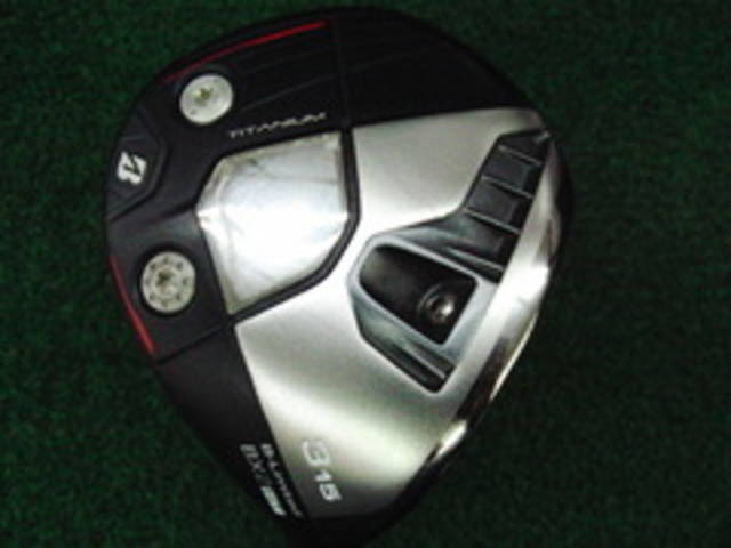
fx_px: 781
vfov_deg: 38.7
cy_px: 274
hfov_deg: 50.1
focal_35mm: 37
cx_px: 366
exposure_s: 1/800
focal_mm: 6.42
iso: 3200
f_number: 3.6
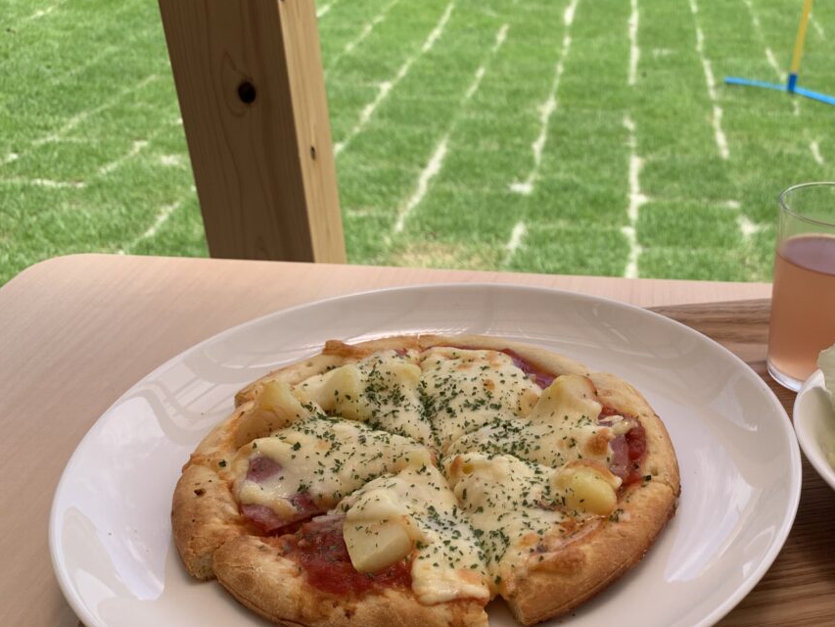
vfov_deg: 36.8
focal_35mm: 39
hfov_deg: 46.2
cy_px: 358
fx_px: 941
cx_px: 624
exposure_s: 1/1490
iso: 25
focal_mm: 4.25
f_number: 1.8
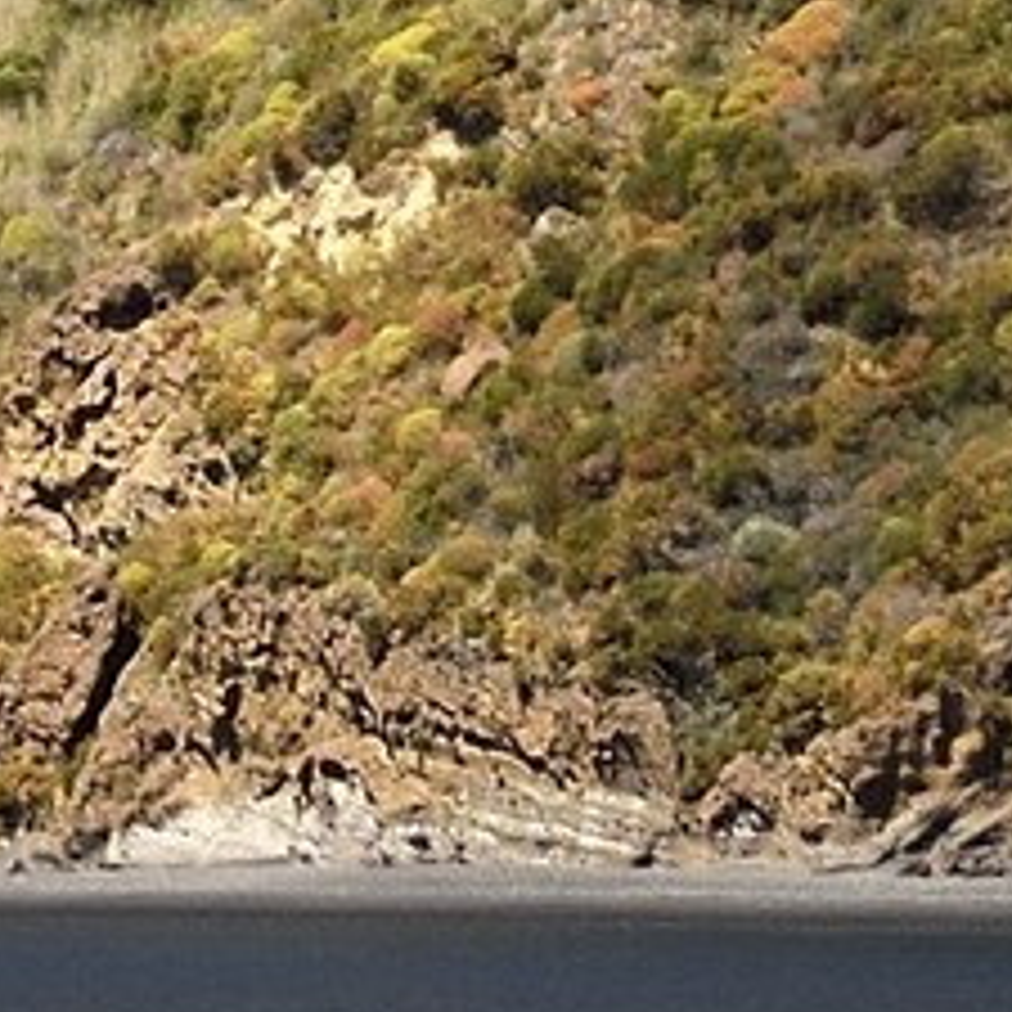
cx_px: 828
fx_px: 16538
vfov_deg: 3.3
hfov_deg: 3.5
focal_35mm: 500
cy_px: -3591
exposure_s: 1/800
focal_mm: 55
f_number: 8
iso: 200
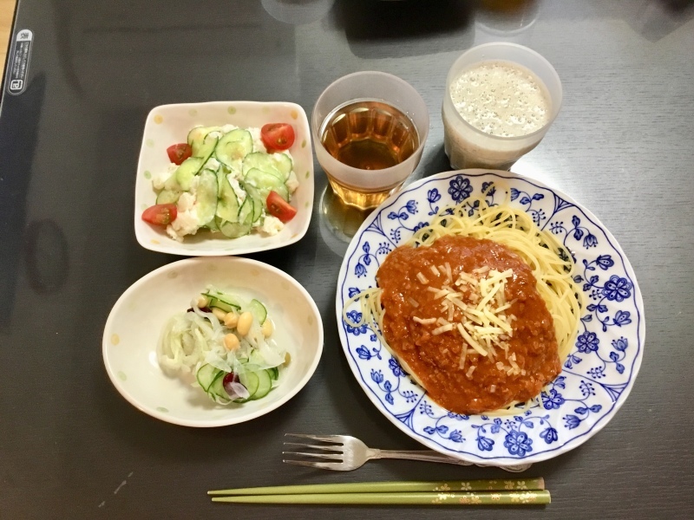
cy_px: 260
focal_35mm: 31
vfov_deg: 45.4
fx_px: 622
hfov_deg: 58.4
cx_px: 347
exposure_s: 1/30
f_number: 2.4
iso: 125
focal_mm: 3.3
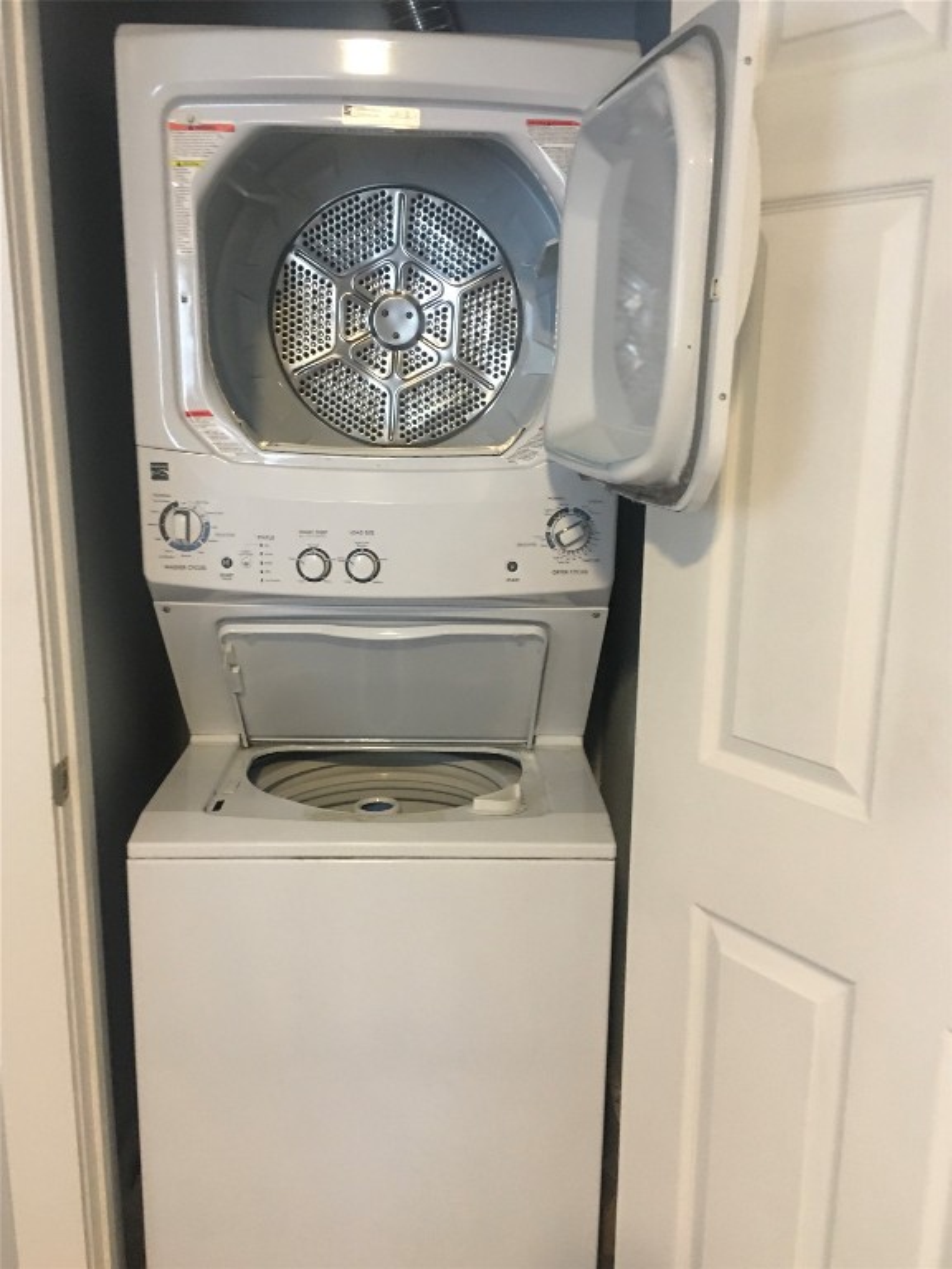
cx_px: 476
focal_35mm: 29
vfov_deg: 61.7
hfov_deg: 48.2
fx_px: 1063
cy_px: 634
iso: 80
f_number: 2.2
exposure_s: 1/10
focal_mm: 4.15
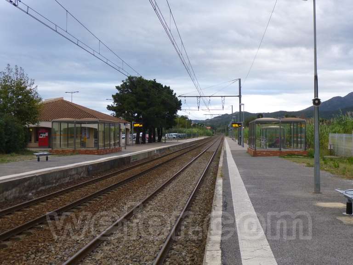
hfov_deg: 45.8
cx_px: 176
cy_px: 132
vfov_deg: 35.1
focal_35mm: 41
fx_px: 418
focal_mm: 7.4
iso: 160
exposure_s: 1/60
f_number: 3.8
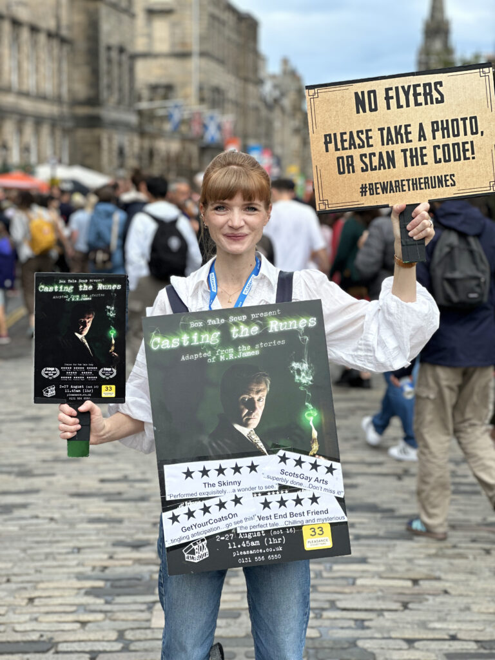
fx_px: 1468
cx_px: 248
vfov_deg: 25.3
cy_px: 330
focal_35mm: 77
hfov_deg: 19.1
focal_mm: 9
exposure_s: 1/215
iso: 25
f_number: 2.8
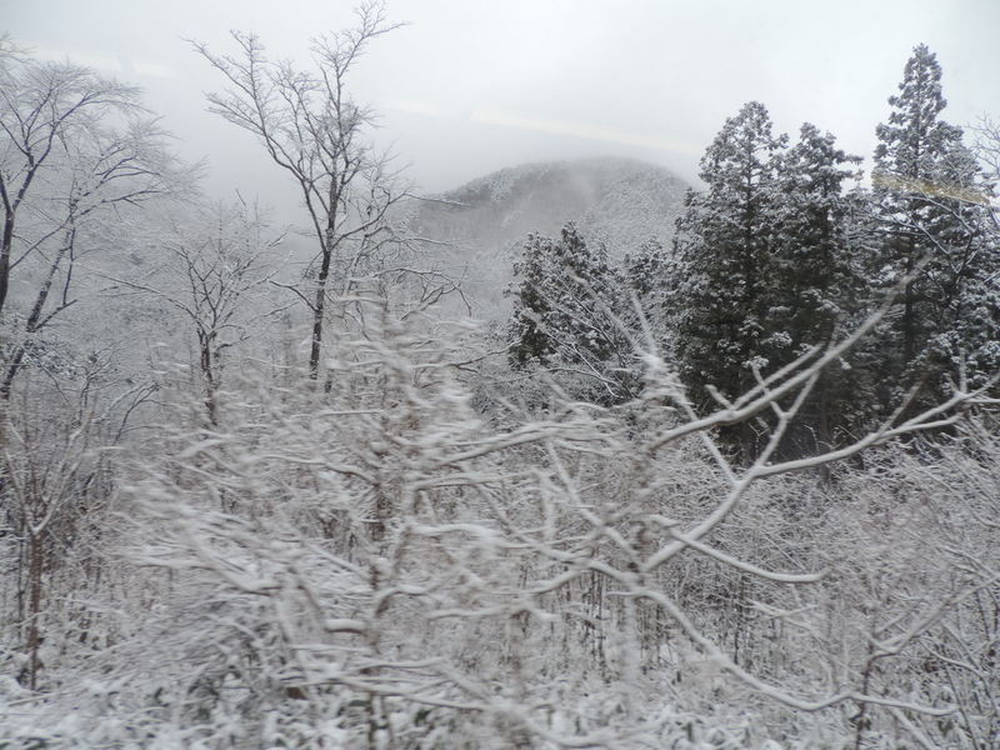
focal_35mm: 24
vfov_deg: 56.8
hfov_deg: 71.6
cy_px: 375
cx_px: 500
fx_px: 693
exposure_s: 1/400
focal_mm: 4.3
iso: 80
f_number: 3
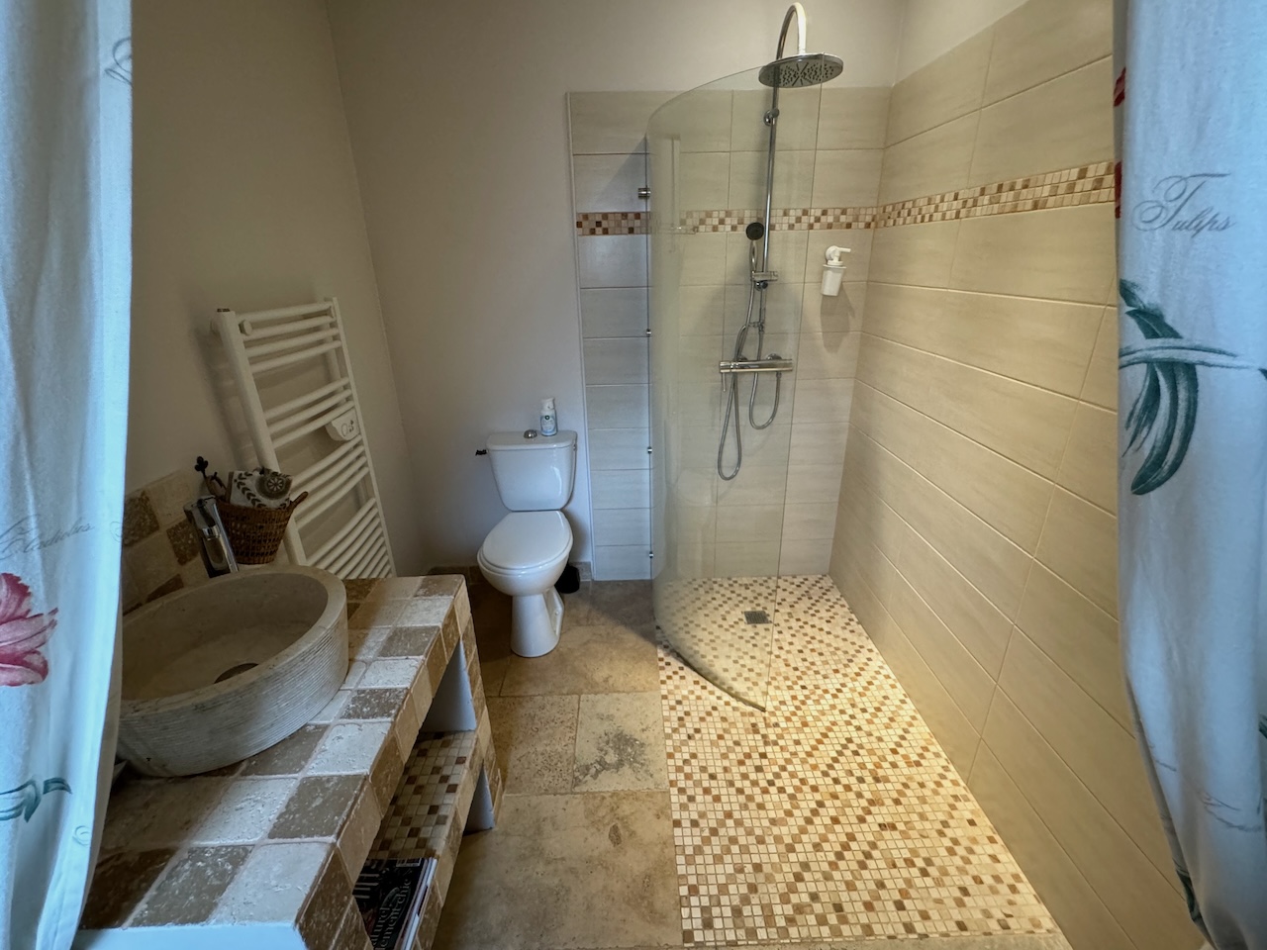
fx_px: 512
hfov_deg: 102.1
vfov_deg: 85.7
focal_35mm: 14
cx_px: 634
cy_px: 475
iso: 320
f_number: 2.2
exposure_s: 1/50
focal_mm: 2.22
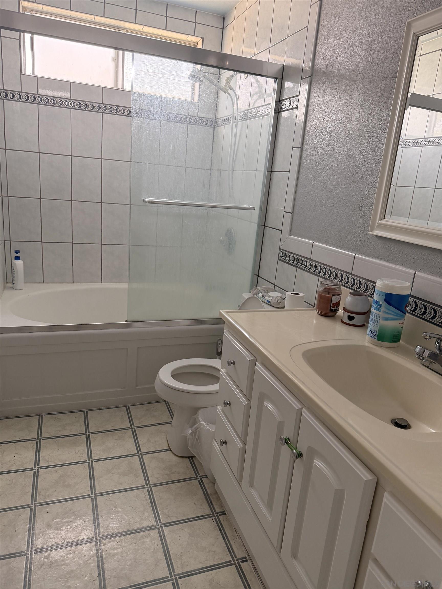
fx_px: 409
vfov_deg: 71.6
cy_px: 294
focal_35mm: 24
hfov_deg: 56.8
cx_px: 221
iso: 160
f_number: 1.78
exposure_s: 1/165
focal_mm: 6.76
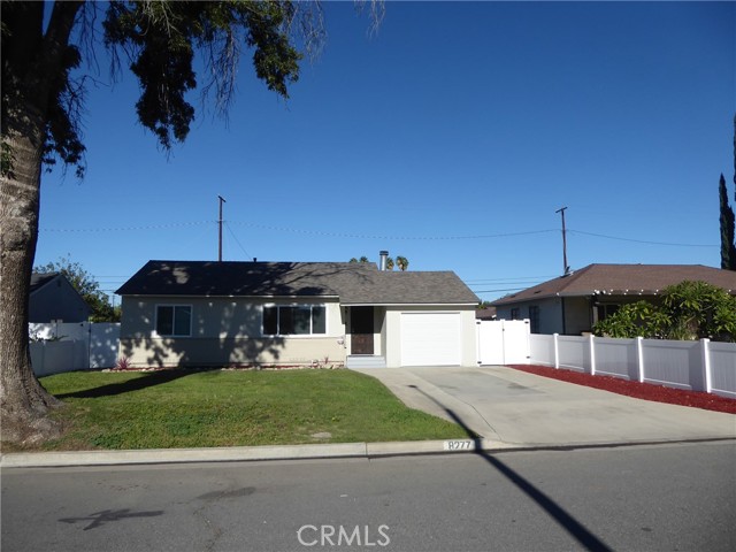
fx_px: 532
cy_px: 276
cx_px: 368
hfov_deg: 69.4
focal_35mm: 25
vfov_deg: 54.9
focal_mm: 4.3
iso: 80
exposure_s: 1/1600
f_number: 3.3
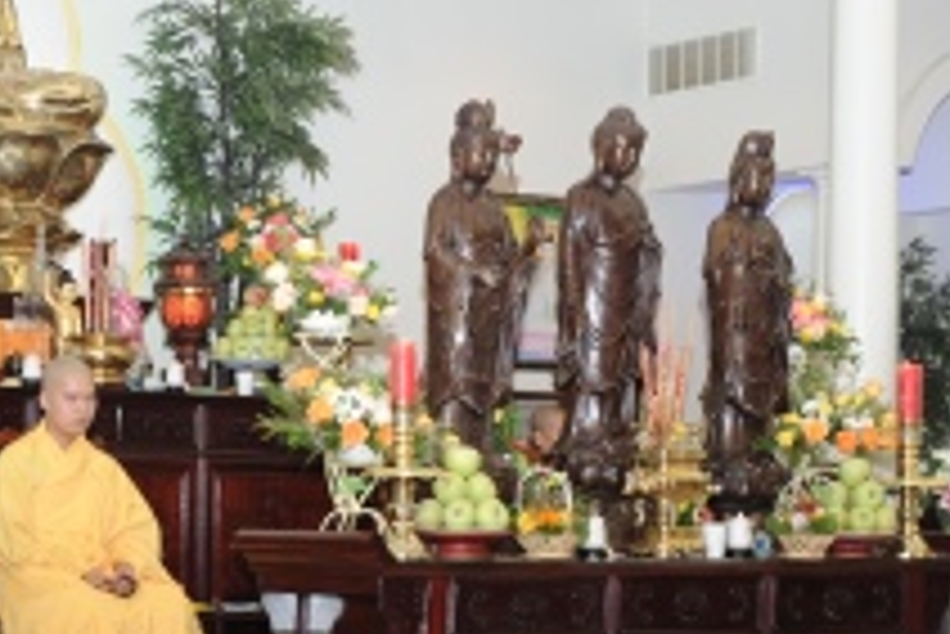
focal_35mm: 97
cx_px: 90
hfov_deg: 20.6
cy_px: 650
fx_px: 2561
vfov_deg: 13.9
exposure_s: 1/50
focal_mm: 32
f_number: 5
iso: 400
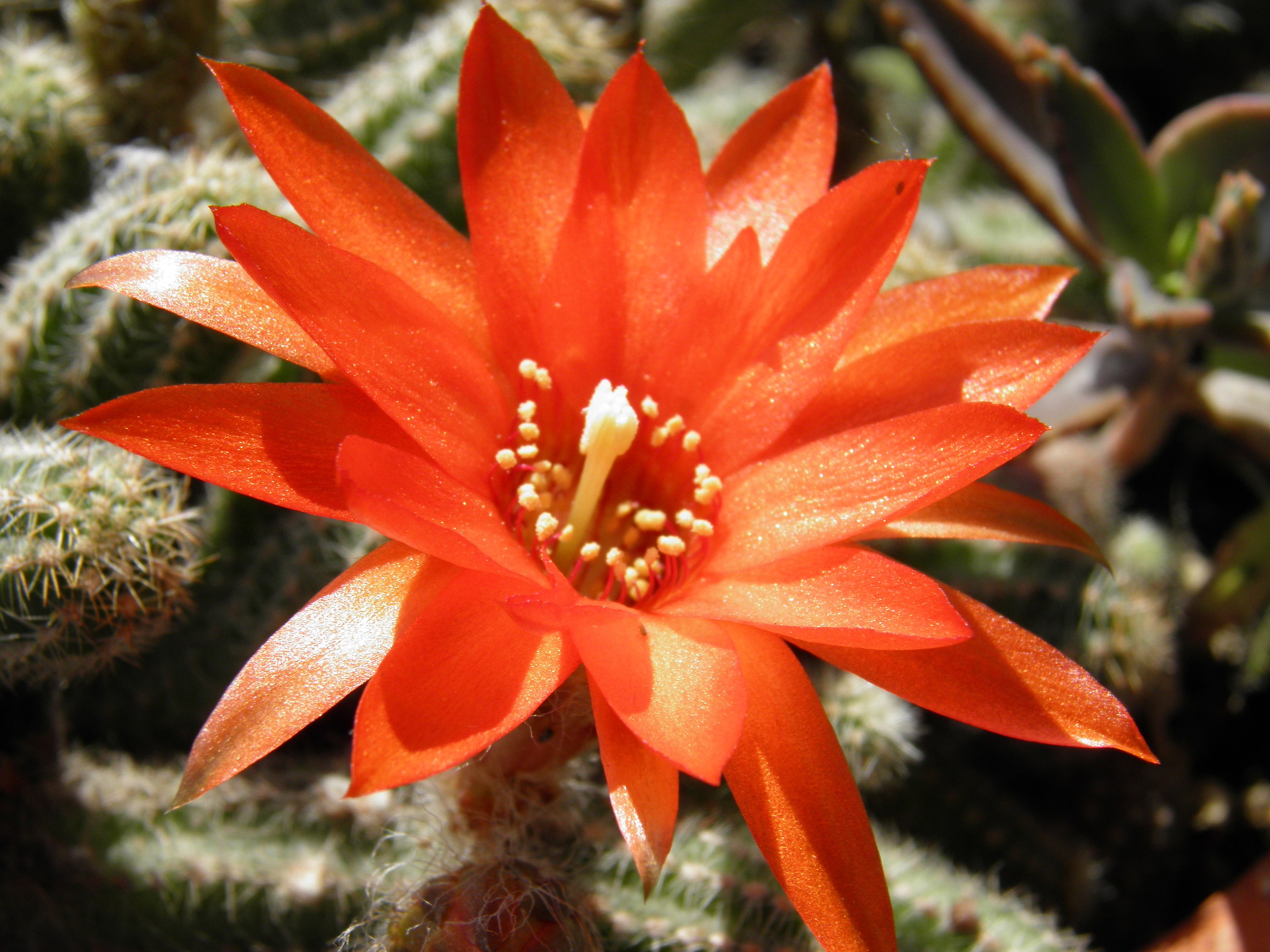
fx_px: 3485
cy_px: 496
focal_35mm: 95
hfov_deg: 20.7
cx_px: 630
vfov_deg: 15.6
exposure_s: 1/200
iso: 50
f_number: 5.6
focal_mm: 15.2
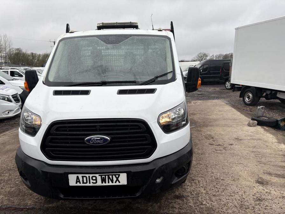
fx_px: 214
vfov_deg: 53.1
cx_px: 142
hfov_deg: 67.3
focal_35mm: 26
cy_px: 107
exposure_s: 1/539
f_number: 1.6
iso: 50
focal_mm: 5.96
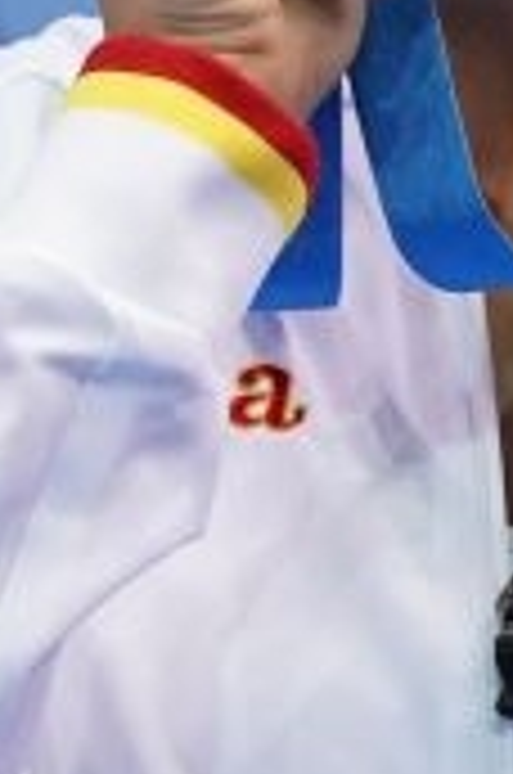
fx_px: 90046
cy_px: 558
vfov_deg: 0.5
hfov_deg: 0.3
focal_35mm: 4196
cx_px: 644
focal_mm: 400
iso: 500
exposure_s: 1/500
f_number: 2.8
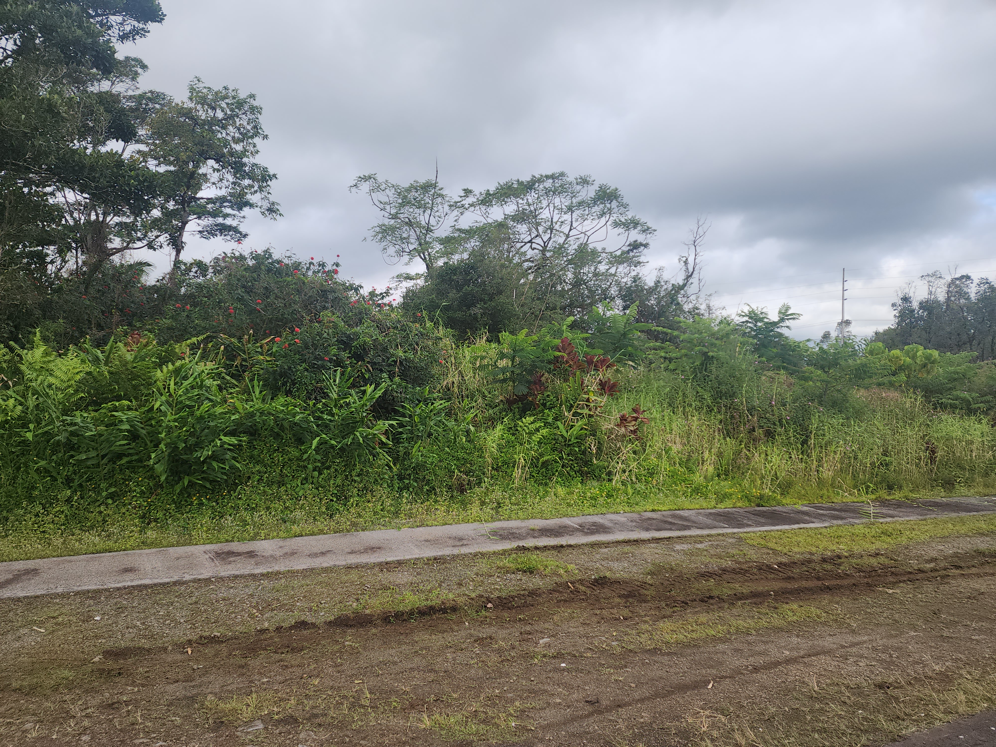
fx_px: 662
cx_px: 498
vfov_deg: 58.9
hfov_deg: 73.9
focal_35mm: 23
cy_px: 374
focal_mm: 6.4
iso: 12
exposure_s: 1/699
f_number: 1.8
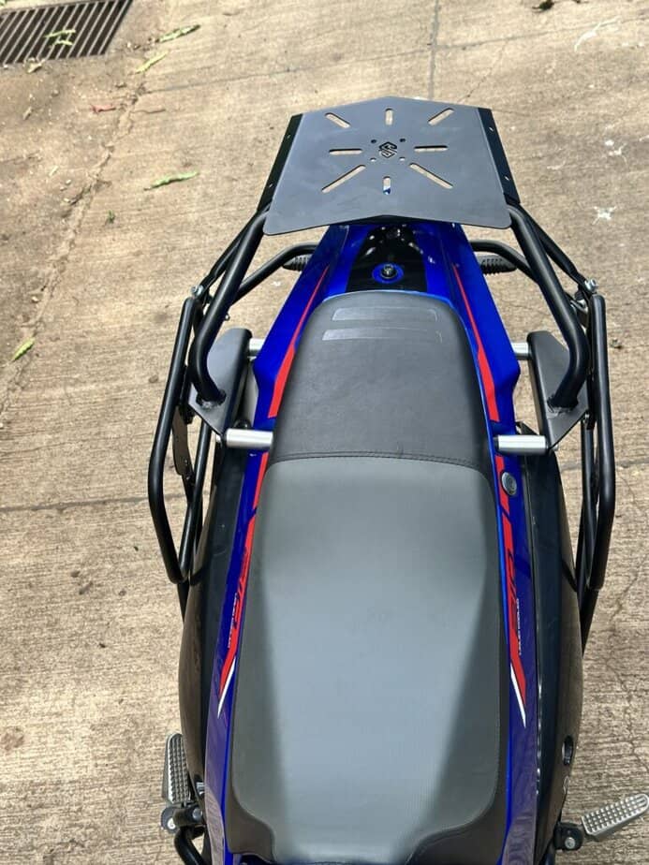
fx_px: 1200
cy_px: 432
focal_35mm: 48
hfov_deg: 30.3
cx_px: 324
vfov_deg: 39.7
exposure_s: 1/183
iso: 50
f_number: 1.78
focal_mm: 6.86
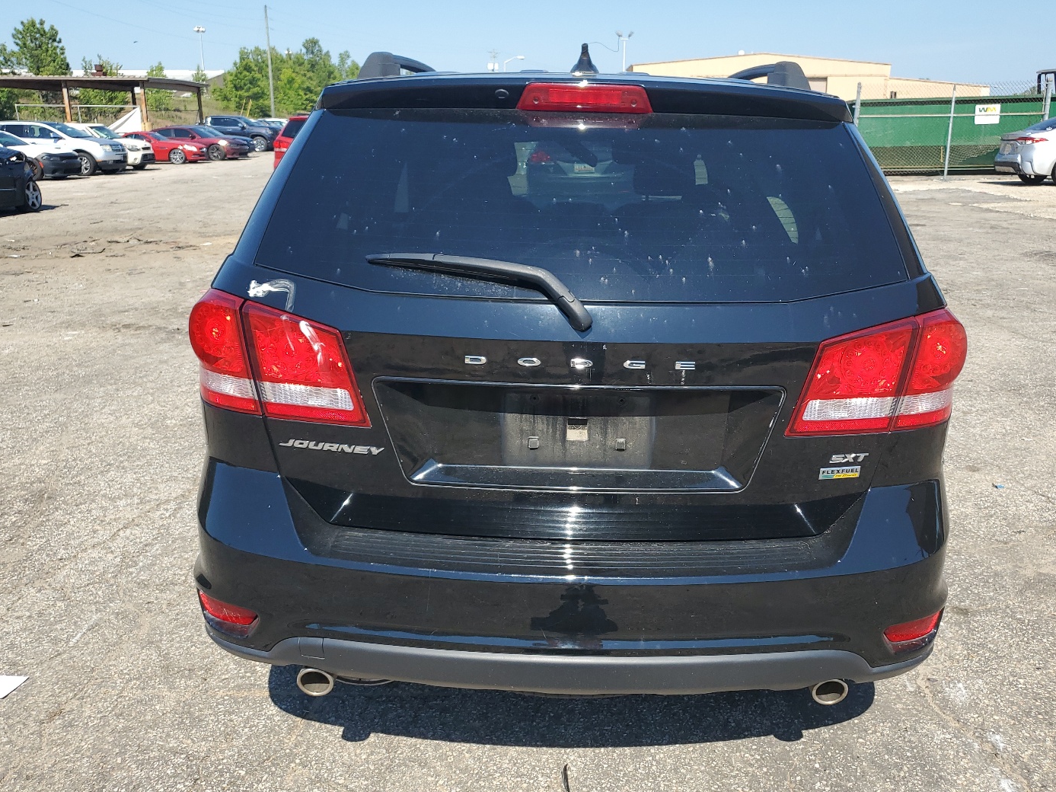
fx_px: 915
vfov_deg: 46.8
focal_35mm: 30
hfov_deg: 59.8
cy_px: 396
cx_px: 580
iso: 50
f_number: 1.5
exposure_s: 1/2000
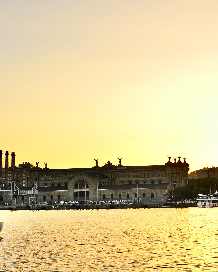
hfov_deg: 20.4
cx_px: 152
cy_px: 136
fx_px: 603
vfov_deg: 25.5
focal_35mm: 75
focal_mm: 35
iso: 200
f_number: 4.5
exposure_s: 1/400
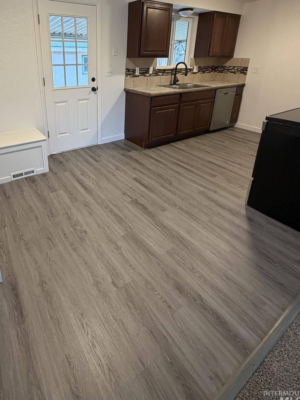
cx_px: 107
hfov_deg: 64.7
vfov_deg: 79.1
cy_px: 133
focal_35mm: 20
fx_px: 231
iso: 320
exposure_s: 1/60
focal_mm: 2.22
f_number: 2.2
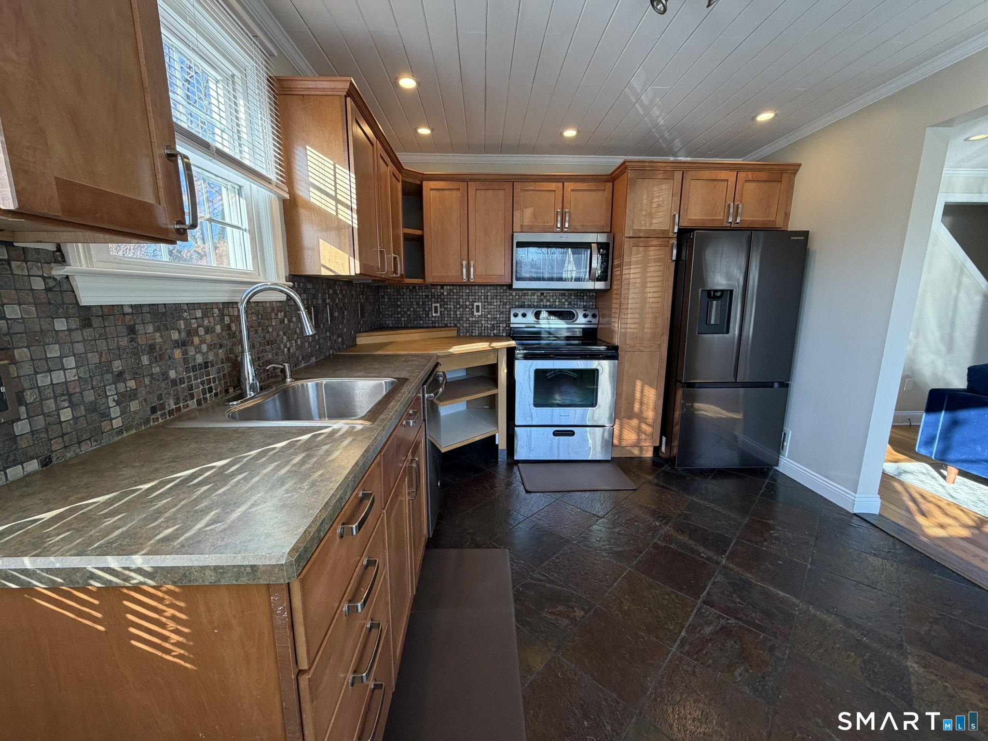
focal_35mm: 14
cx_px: 494
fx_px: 400
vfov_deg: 85.7
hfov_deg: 102.1
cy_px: 370
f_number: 2.2
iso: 125
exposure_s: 1/120
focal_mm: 2.22
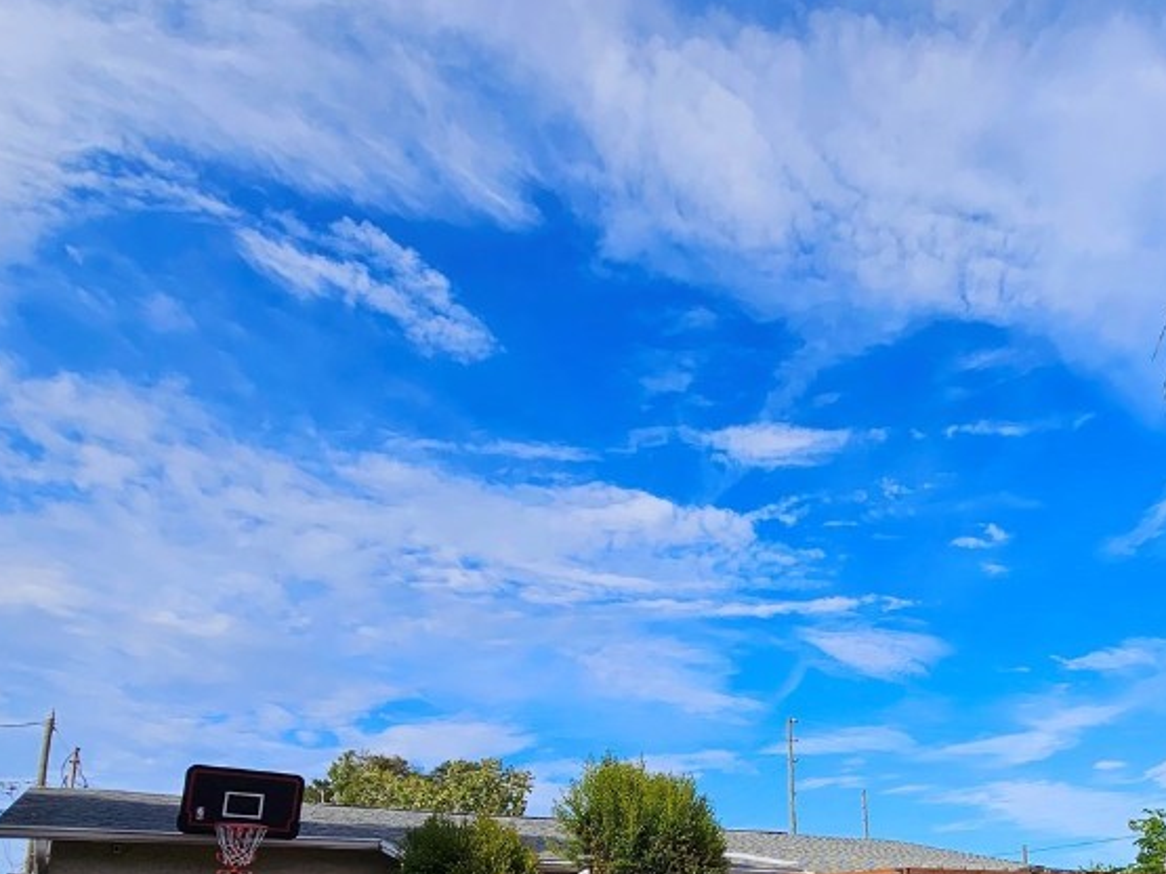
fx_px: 808
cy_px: 740
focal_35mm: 24
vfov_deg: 51.9
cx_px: 807
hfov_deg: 68.9
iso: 50
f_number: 2.2
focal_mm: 2.2
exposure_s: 1/3333
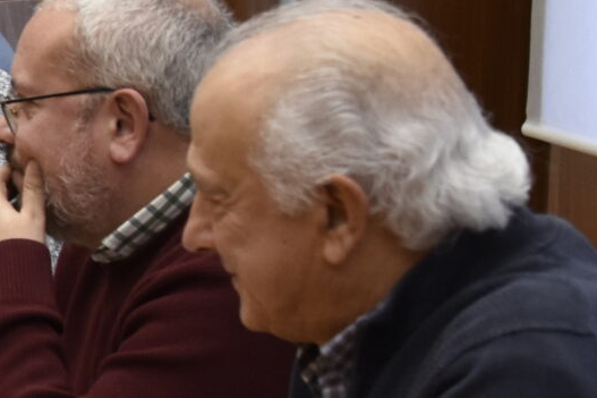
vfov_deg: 6.7
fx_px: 3382
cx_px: -767
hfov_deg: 9.2
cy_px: 181
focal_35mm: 204
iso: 800
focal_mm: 28
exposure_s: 1/80
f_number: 4.5
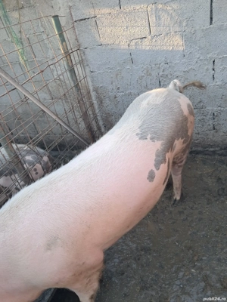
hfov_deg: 51.4
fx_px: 236
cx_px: 114
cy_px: 151
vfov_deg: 65.3
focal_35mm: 27
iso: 50
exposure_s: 1/50
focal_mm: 4
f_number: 1.8
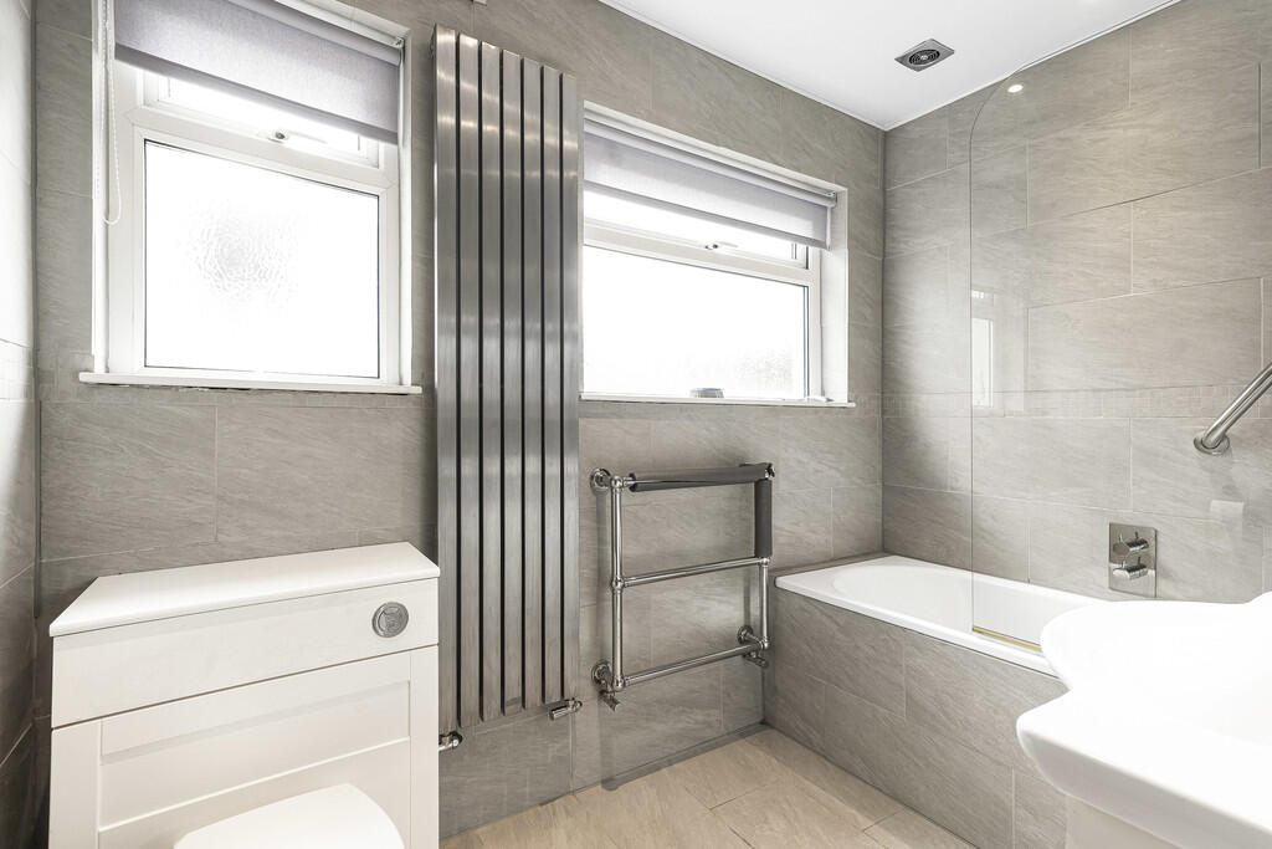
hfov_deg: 95.0
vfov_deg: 72.1
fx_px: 583
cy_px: 424
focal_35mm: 16
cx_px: 636
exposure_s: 1/8
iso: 160
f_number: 8
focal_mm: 16.5
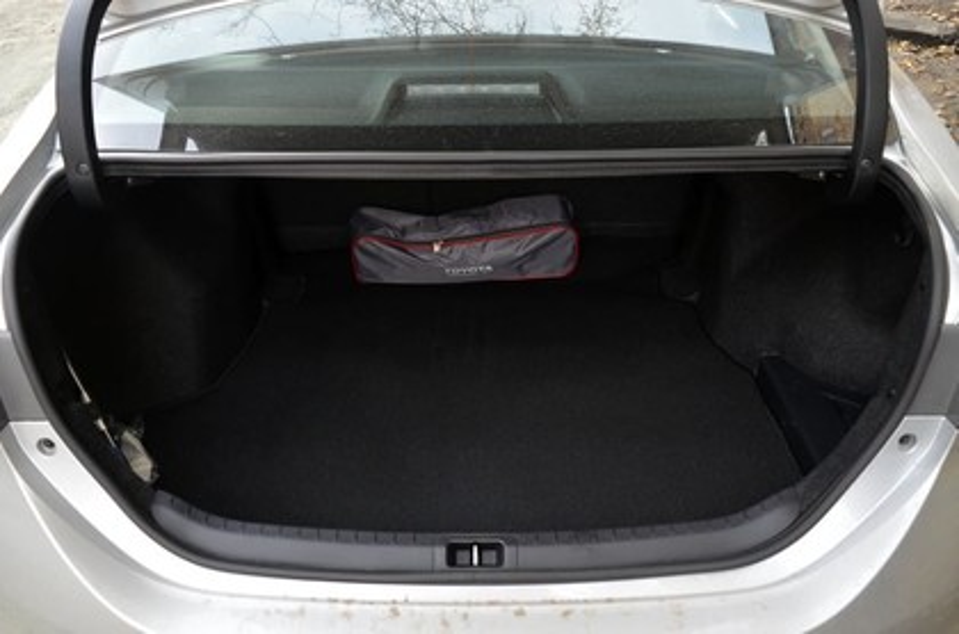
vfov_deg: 41.5
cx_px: 480
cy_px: 317
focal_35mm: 32
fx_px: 837
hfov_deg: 59.6
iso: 400
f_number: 5
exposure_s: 1/100
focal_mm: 21
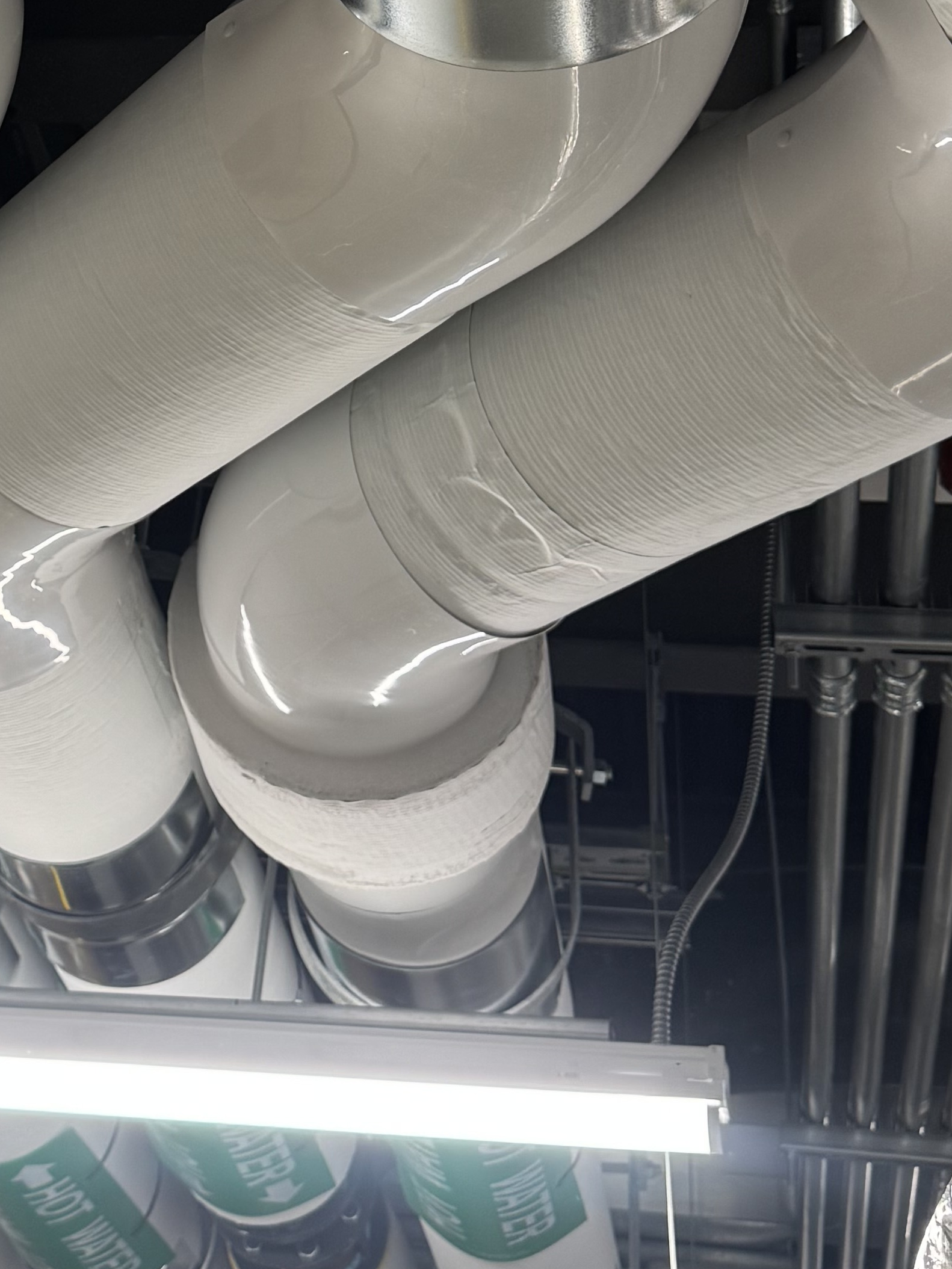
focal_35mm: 65
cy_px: 126
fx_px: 2383
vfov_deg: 28.7
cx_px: 123
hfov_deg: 22.1
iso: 125
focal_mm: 6.76
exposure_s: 1/60
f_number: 1.78
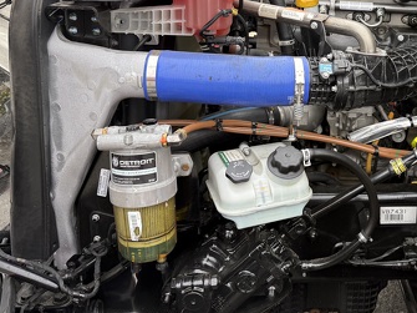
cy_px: 79
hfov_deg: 42.2
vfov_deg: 32.9
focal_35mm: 43
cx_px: 326
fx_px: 518
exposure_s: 1/150
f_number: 1.78
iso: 64
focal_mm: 6.76
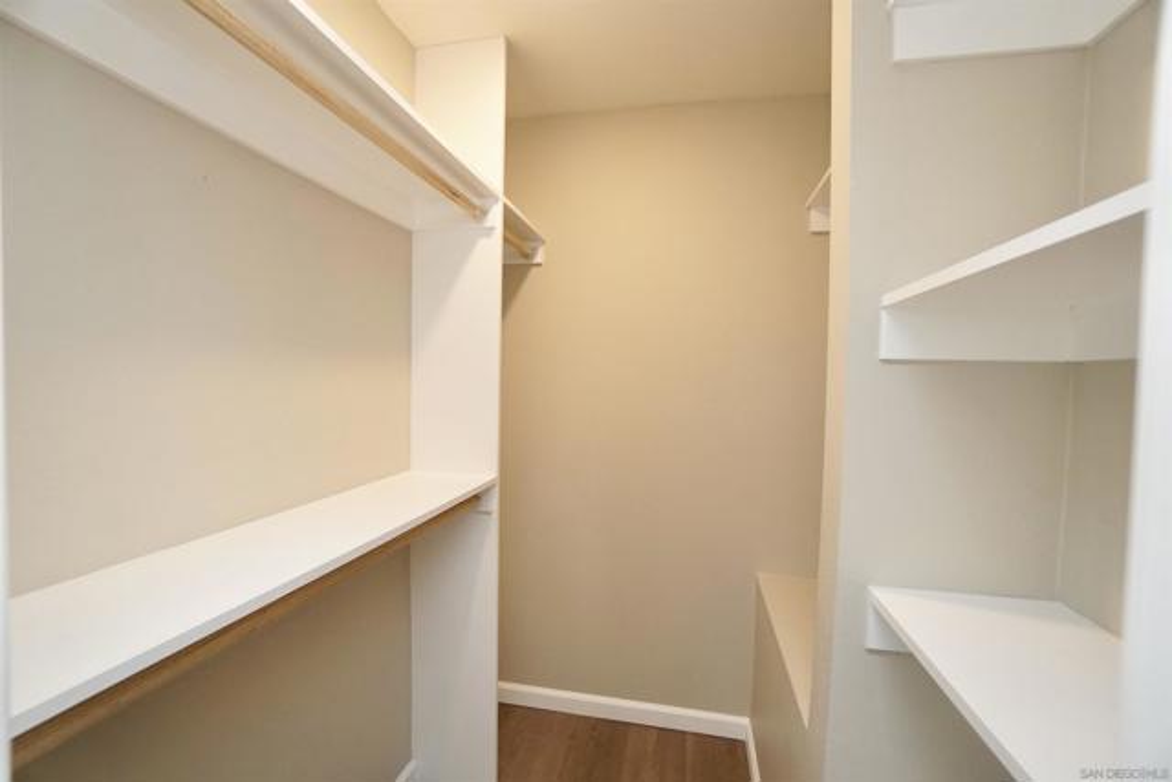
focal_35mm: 15
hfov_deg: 100.4
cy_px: 391
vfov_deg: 77.4
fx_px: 488
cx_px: 586
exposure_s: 1/160
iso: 2500
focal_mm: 10
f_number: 4
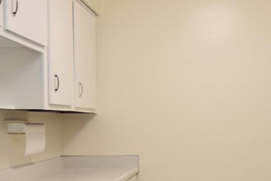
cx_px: 171
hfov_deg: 38.6
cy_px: 150
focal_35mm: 51
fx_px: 384
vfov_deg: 25.9
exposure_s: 1/60
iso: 200
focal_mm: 10
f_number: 4
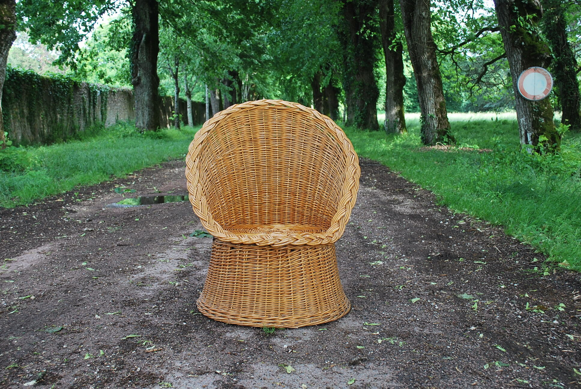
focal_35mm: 39
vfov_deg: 34.3
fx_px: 630
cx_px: 290
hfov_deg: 49.5
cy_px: 194
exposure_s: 1/100
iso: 200
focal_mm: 26
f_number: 5
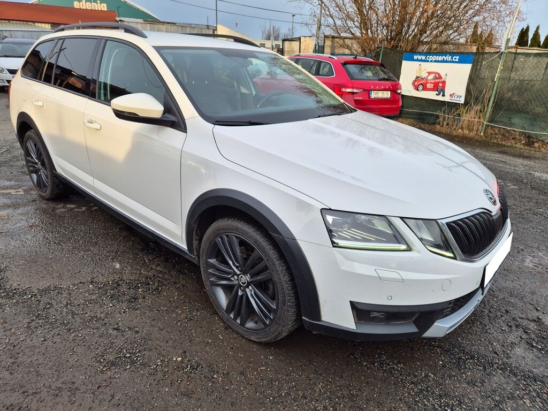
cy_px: 206
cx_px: 274
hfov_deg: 73.9
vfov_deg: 58.9
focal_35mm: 23
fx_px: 364
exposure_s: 1/180
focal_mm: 5.4
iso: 25
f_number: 1.8
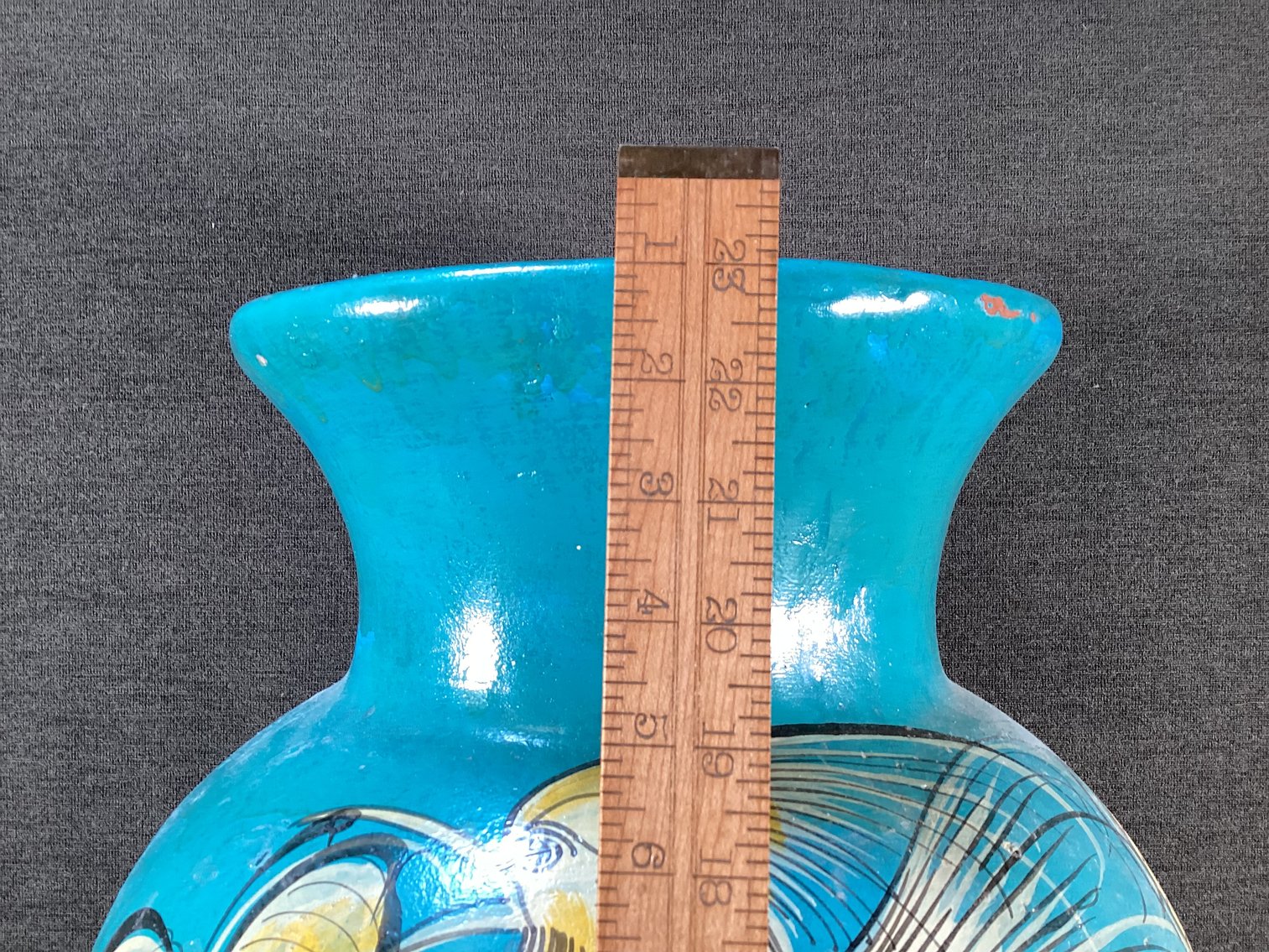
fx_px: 1137
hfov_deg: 58.3
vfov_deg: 45.4
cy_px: 476
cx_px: 634
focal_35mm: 31
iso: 100
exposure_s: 1/60
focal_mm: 3.3
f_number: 2.4
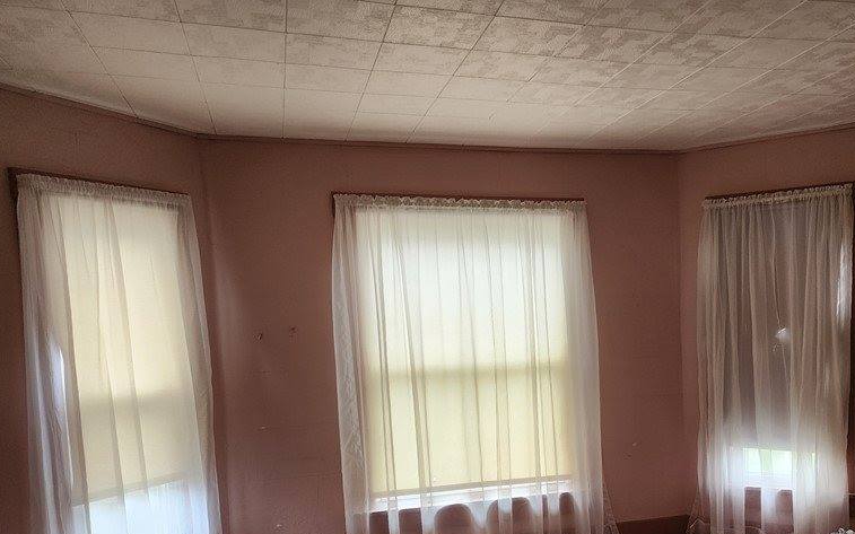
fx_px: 769
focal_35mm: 33
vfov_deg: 37.4
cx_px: 551
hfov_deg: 57.2
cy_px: 397
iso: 160
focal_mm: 6.4
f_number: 1.8
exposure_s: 1/180
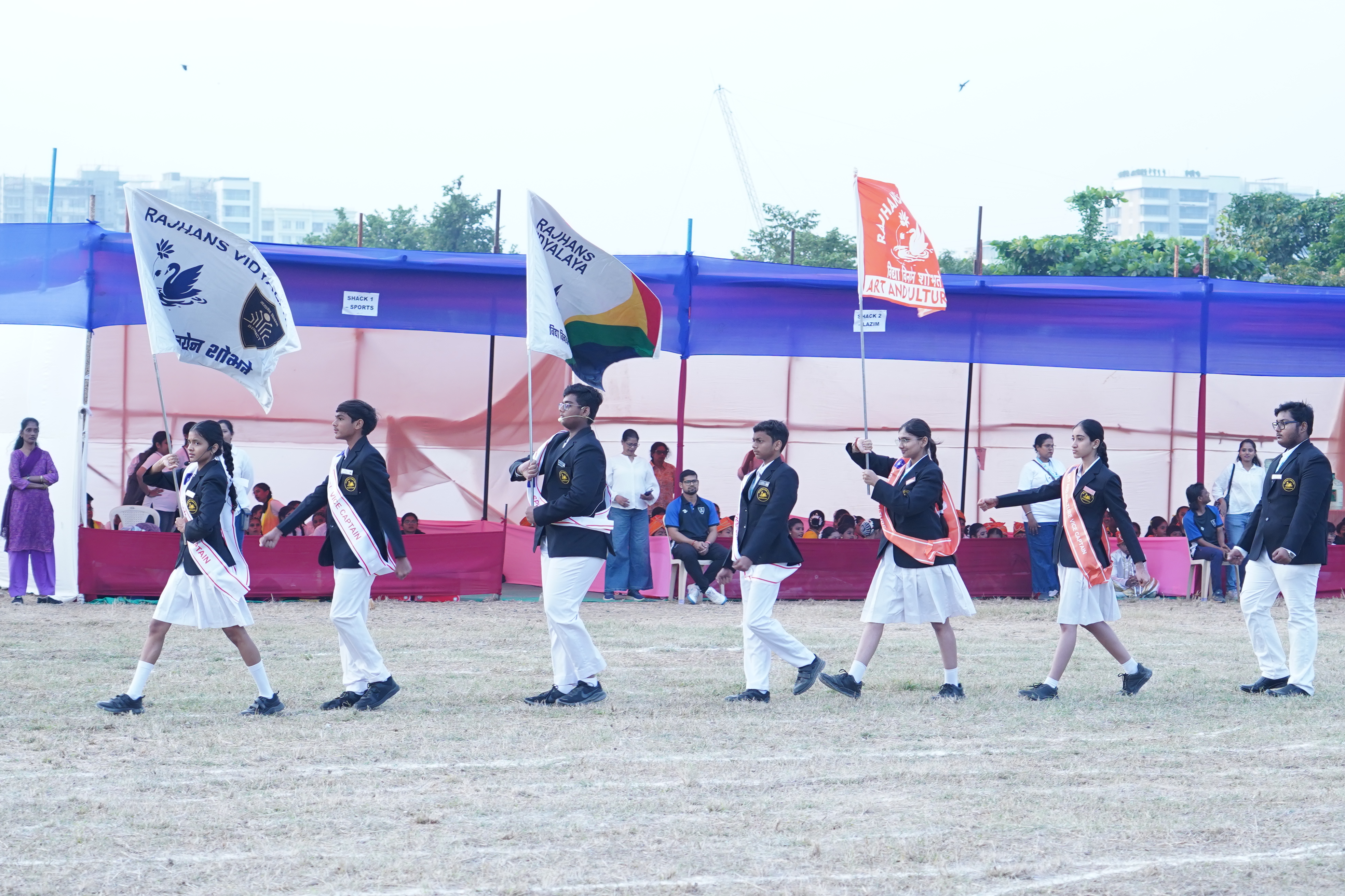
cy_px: 448
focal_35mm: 102
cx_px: 672
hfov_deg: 20.0
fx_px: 3811
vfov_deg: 13.4
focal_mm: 68
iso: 800
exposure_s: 1/320
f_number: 5
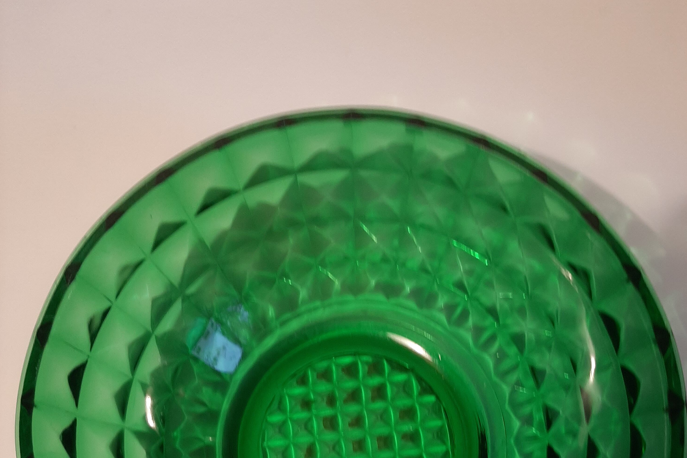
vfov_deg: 33.8
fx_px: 706
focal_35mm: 37
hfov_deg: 51.9
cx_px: 351
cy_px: 424
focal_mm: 3.93
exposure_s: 1/50
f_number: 1.7
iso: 50
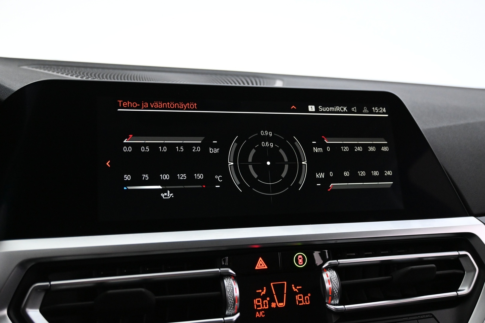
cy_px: 162
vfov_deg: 38.4
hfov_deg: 55.1
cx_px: 242
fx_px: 465
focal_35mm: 34
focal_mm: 23
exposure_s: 1/40
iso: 3200
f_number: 4.2
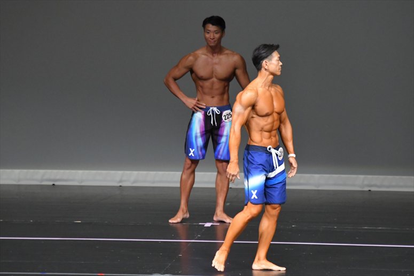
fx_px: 3966
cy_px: 138
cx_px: 207
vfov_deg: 4.0
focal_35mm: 345
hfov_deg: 6.0
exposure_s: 1/400
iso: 5000
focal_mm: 230
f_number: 5.6
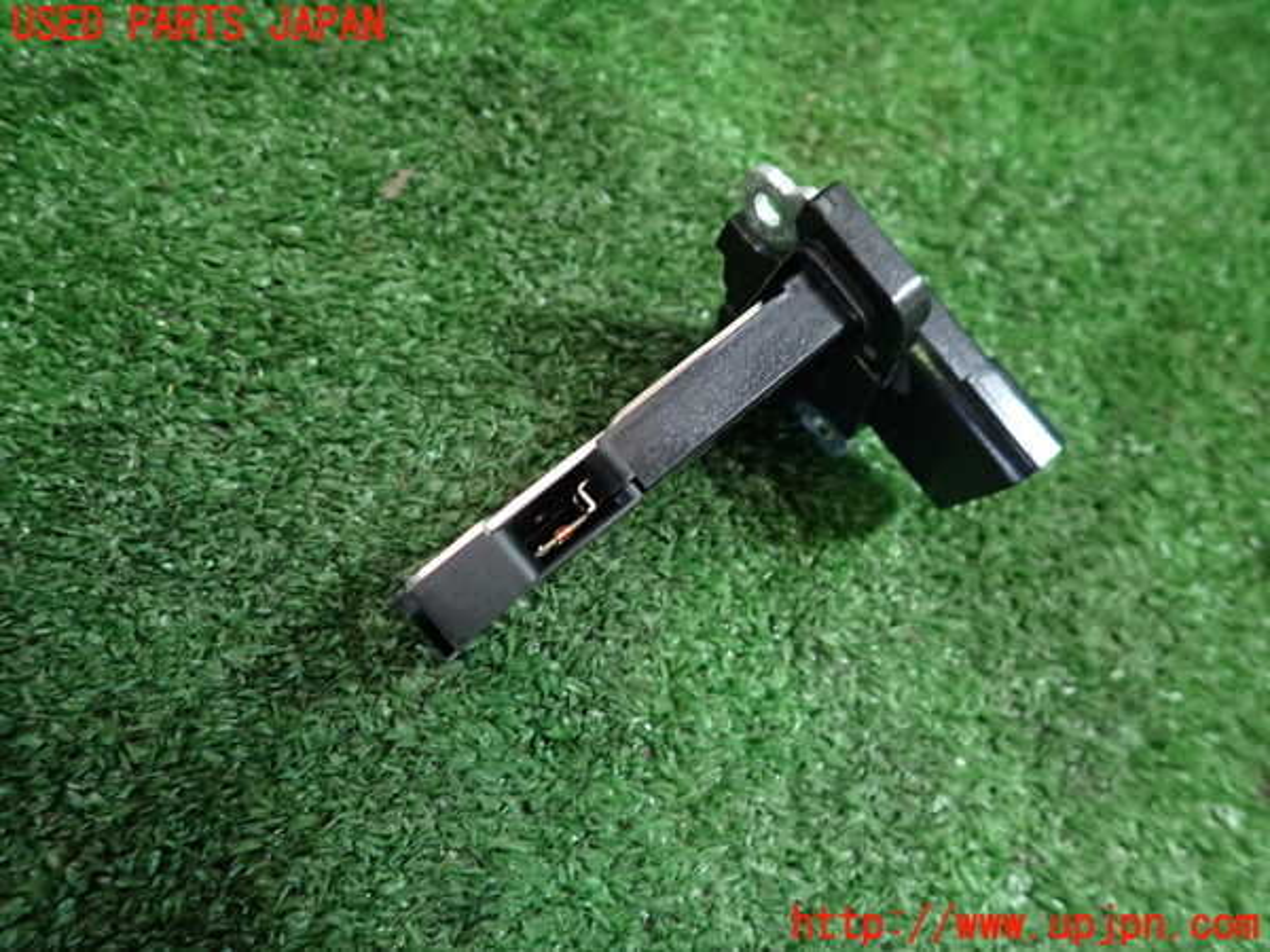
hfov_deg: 69.4
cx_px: 635
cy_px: 476
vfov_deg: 54.9
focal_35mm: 25
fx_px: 917
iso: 250
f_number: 2
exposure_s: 1/30
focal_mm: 4.5
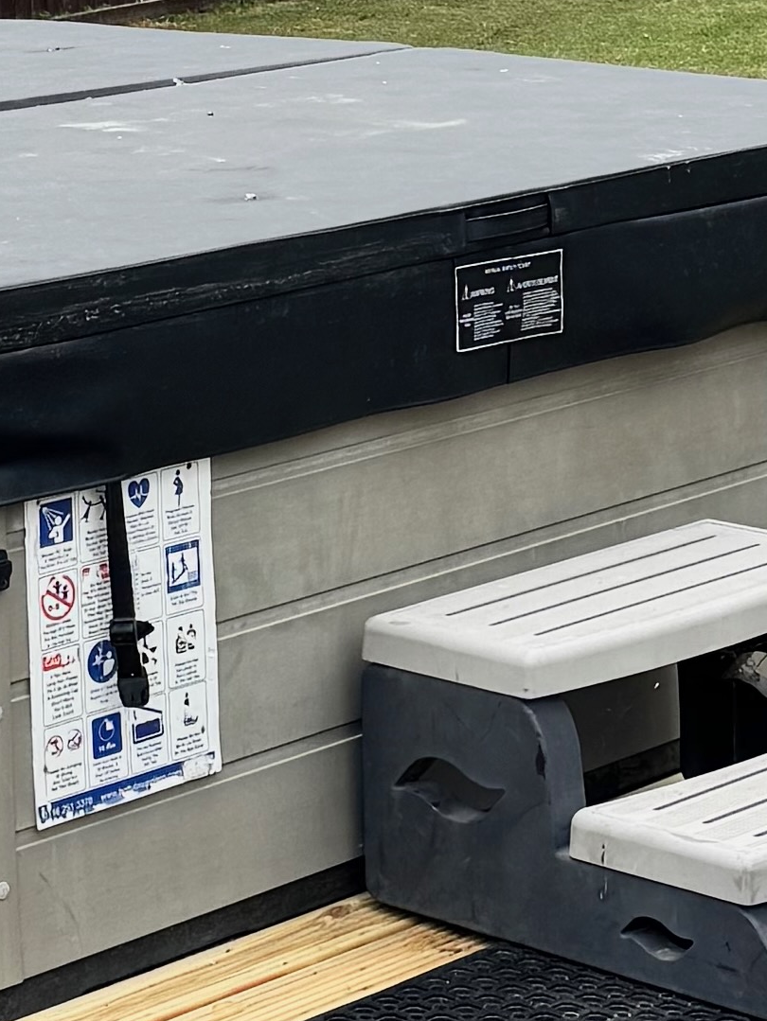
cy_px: 246
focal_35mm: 127
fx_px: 3750
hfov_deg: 11.6
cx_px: 189
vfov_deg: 15.4
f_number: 1.78
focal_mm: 6.76
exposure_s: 1/2959
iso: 80
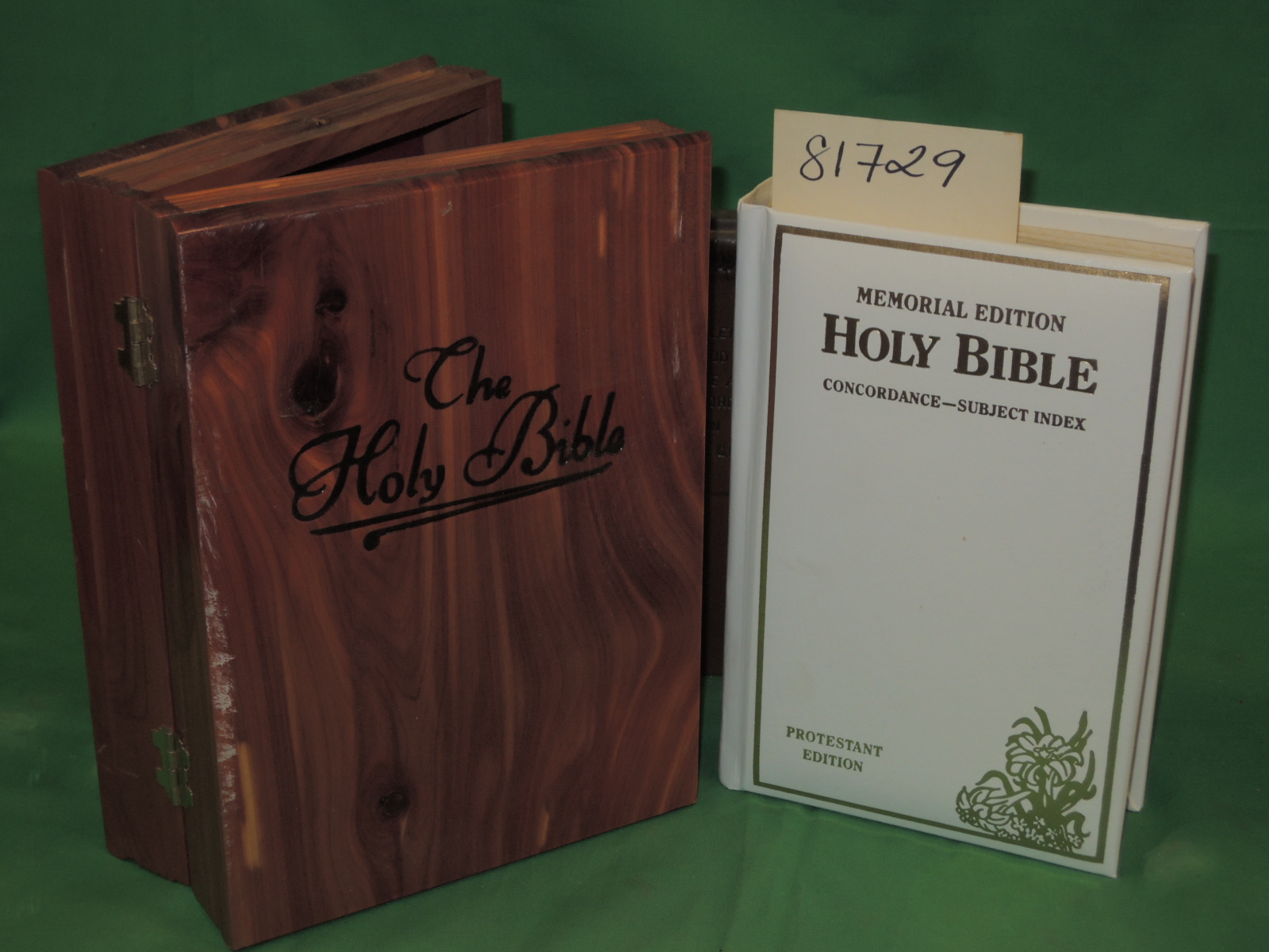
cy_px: 476
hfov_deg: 31.2
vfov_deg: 23.7
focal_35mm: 62
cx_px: 634
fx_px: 2273
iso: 200
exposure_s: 1/60
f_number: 4.2
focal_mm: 11.1
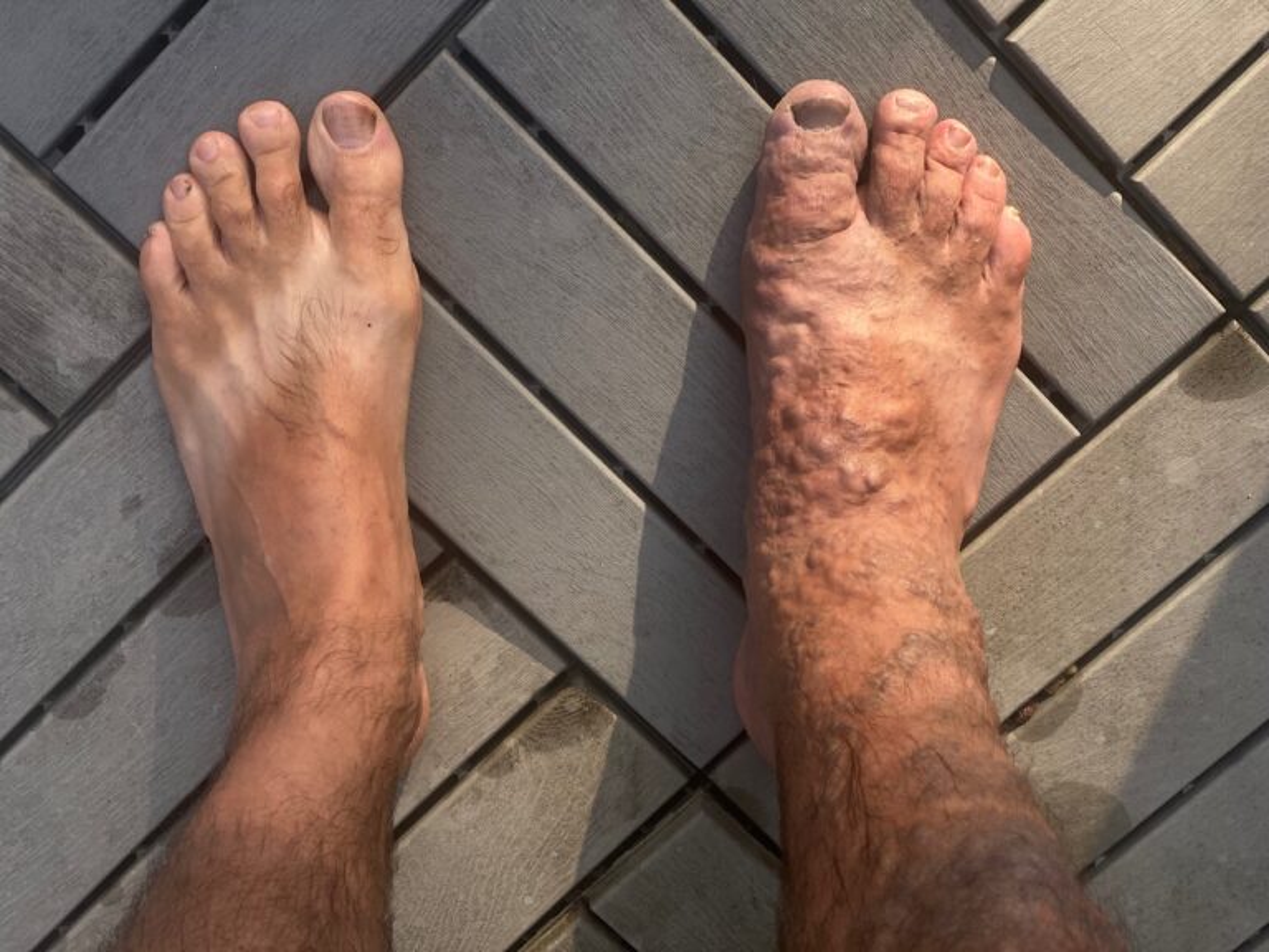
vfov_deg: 28.0
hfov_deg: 36.8
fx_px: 1906
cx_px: 634
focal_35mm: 52
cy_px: 476
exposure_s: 1/384
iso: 20
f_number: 2
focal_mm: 6
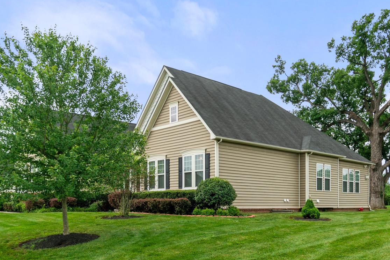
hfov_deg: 56.3
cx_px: 252
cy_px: 179
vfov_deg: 39.4
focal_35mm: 33
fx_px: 358
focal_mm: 12
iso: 100
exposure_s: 1/100
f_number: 8
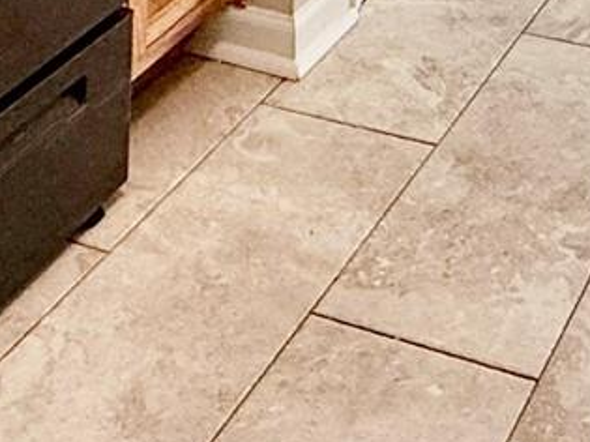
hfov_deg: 25.2
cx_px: 670
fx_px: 1210
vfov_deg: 13.7
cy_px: -658
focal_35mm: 71
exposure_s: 1/120
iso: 64
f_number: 2.2
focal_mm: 2.22
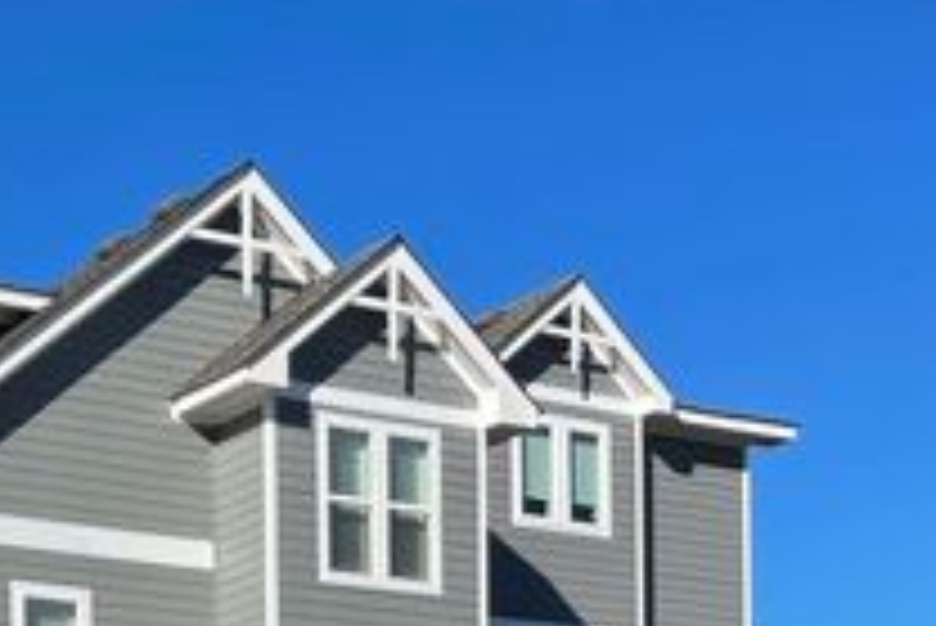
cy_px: 777
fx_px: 1691
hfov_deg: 30.4
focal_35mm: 65
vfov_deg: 19.6
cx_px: 238
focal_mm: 5.1
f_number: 1.6
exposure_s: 1/5618
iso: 32
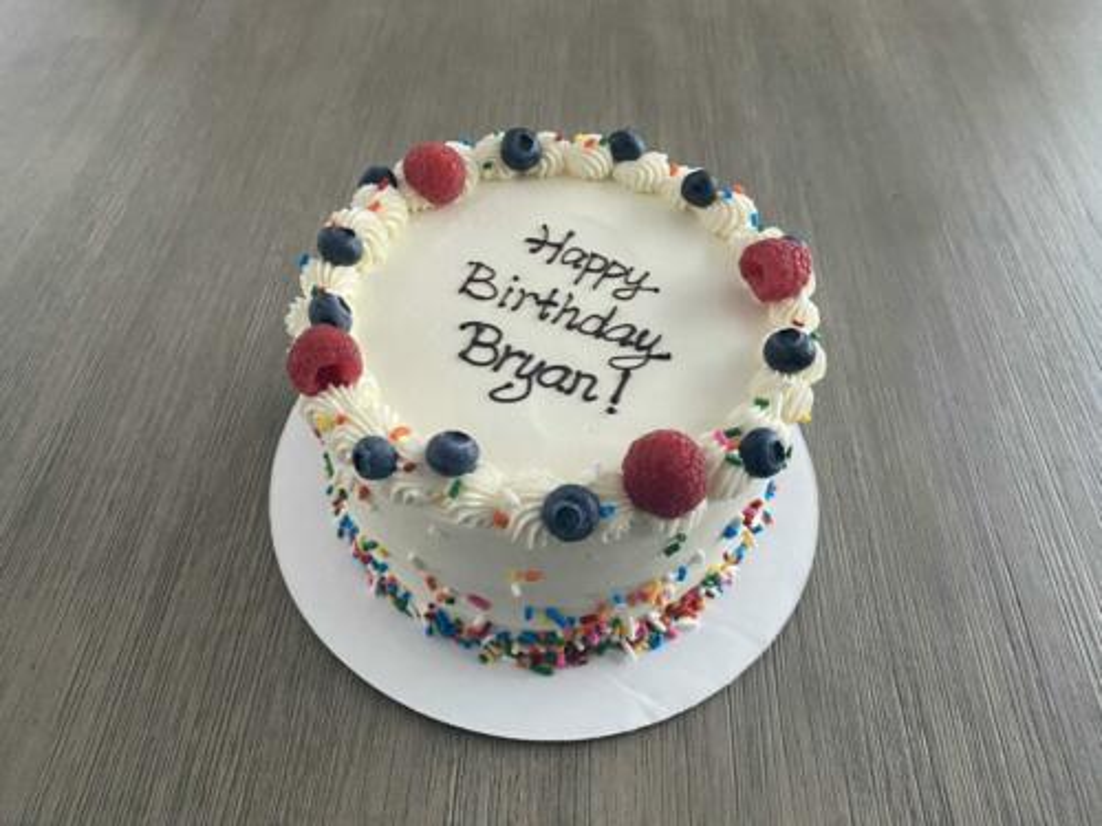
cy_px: 413
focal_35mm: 26
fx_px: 828
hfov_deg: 67.3
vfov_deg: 53.1
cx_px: 551
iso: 400
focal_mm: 4.25
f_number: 1.8
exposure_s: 1/60
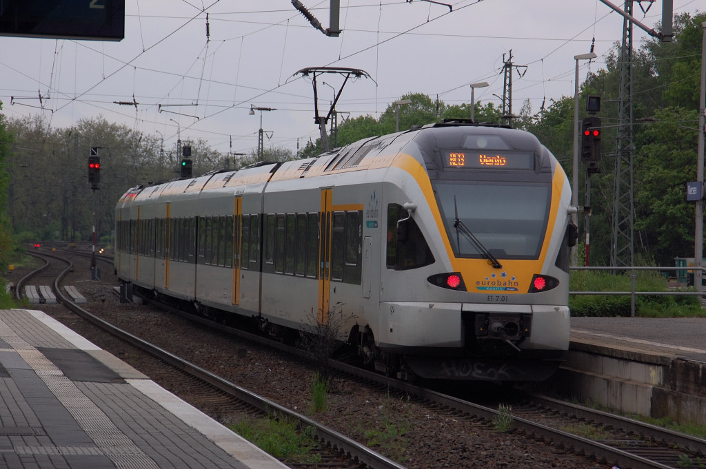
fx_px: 3527
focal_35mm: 180
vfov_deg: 7.6
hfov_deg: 11.4
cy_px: 234
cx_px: 353
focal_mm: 120
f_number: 8
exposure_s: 1/125
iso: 400
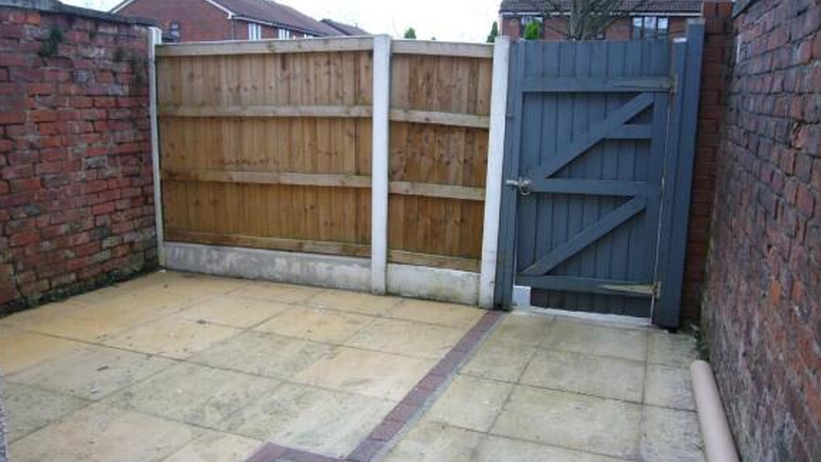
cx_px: 411
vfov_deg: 37.8
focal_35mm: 31
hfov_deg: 62.6
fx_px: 675
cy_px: 241
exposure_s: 1/50
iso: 80
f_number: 2.8
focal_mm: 4.6
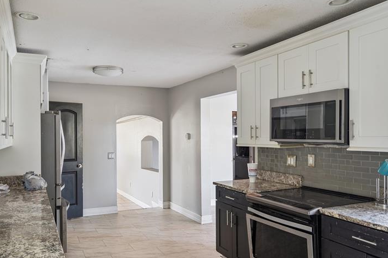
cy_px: 138
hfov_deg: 63.5
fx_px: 312
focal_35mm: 29
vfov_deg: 44.9
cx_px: 173
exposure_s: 1/5
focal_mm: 20
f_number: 9
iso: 100
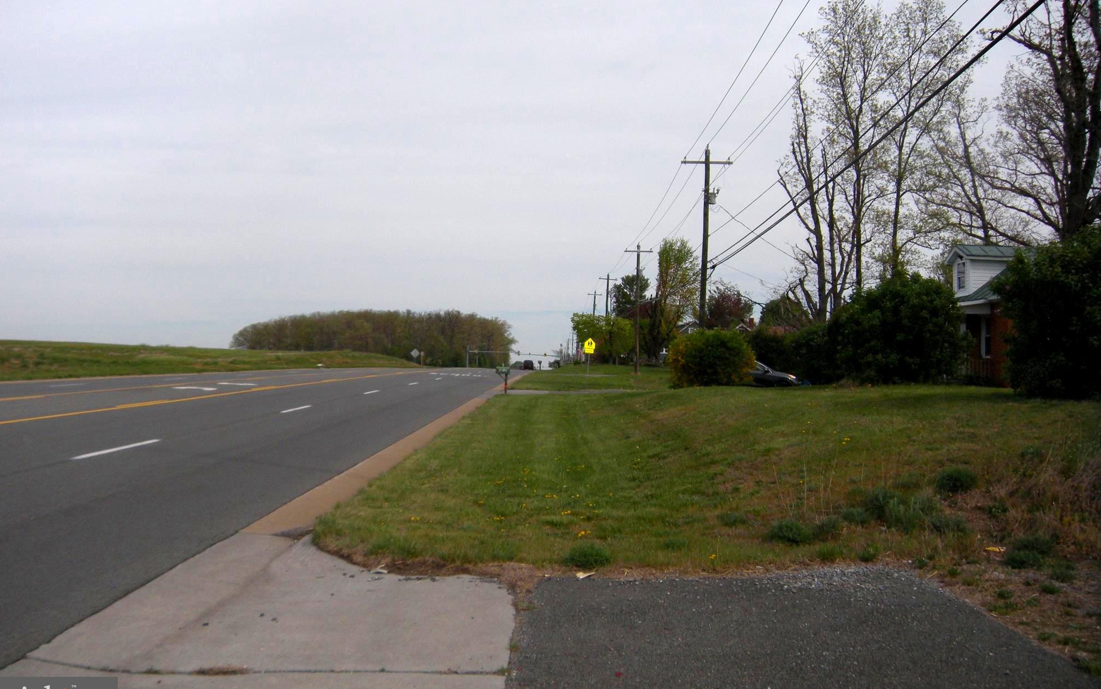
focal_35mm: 38
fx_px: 1140
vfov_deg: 33.5
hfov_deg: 51.5
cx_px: 544
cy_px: 299
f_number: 3.8
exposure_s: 1/1272
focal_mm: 5.9
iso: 89
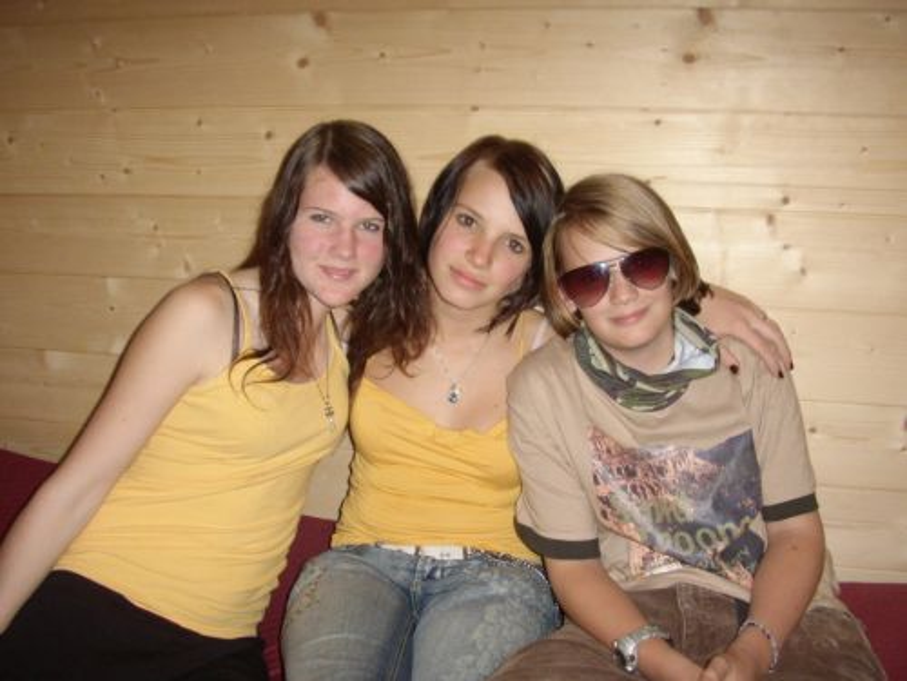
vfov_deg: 46.8
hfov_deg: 60.0
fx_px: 786
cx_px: 454
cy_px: 340
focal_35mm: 30
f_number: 2.9
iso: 183
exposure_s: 1/30
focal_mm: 5.8
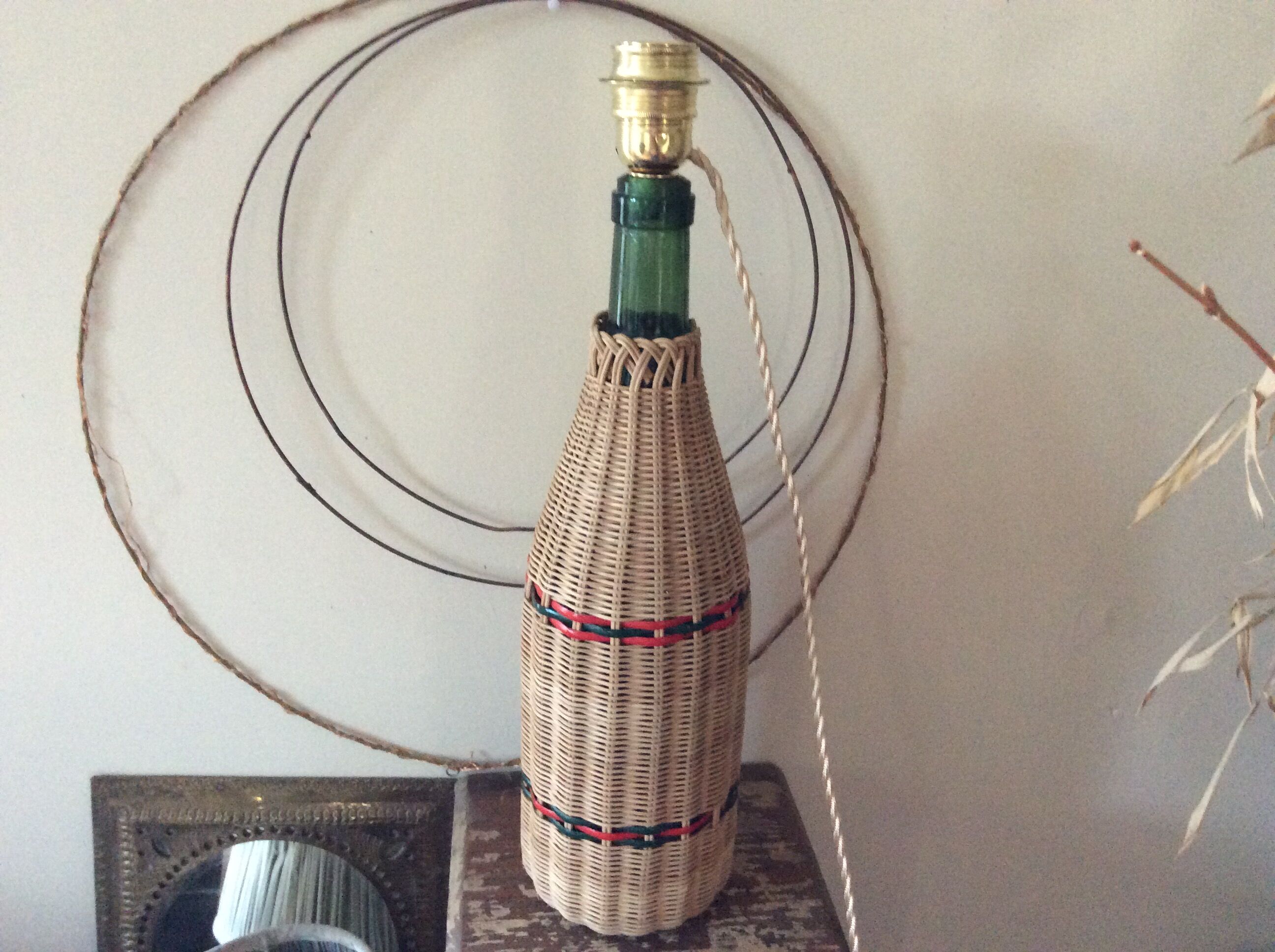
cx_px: 638
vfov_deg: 44.1
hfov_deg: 56.9
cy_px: 476
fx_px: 1177
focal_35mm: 32
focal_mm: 3.3
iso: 250
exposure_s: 1/20
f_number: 2.4
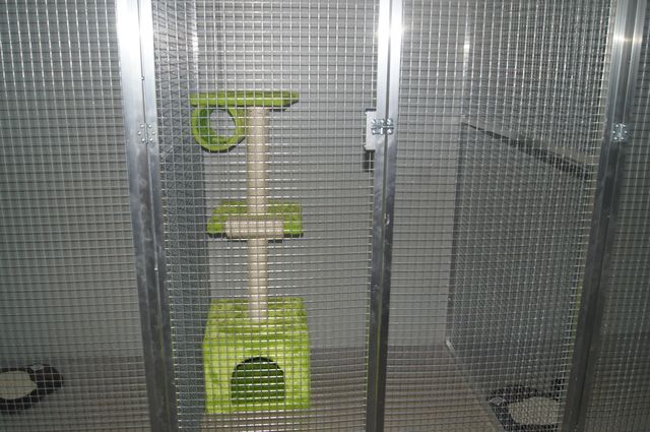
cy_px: 216
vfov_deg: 43.5
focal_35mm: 30
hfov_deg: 62.0
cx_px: 325
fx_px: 541
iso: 400
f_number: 5.6
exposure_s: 1/60
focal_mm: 20
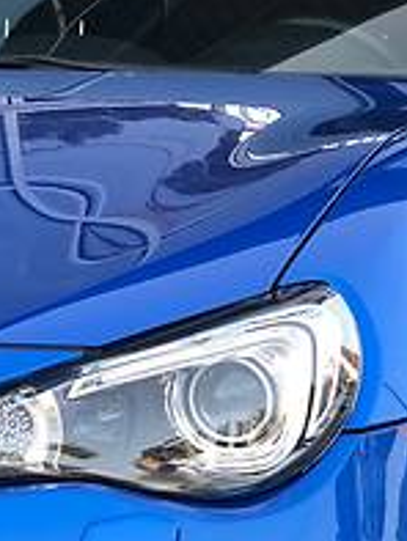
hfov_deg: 9.4
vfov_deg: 12.5
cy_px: 313
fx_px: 2474
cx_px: 236
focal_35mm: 158
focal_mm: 6
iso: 40
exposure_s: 1/50
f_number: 2.4
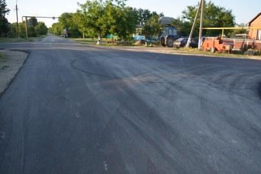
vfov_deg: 43.6
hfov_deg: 61.8
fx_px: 218
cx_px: 144
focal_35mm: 30
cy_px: 84
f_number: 4.5
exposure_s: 1/200
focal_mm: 18
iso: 100
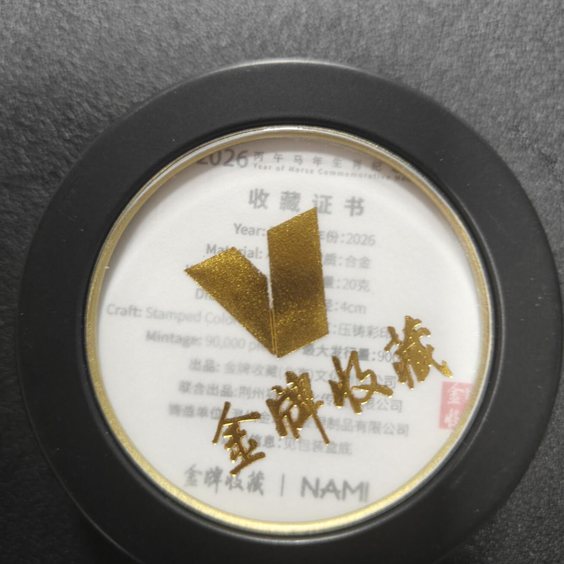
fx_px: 535
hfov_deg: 55.6
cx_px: 283
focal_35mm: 29
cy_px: 294
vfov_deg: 55.6
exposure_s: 1/44
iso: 320
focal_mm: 5.59
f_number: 1.8
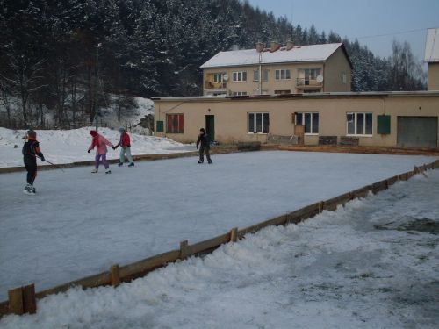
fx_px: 482
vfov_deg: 37.7
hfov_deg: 49.0
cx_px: 220
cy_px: 164
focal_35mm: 38
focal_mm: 6.3
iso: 120
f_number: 8.4
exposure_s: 1/250
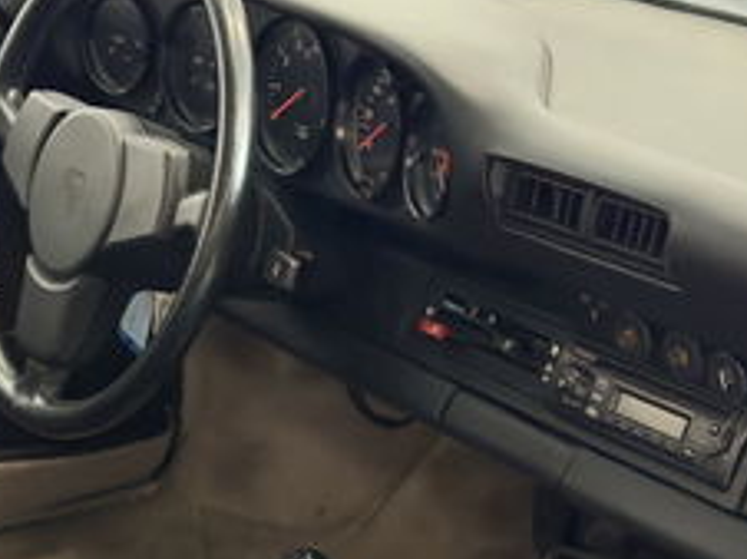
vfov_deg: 12.1
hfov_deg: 16.5
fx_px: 2565
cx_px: 162
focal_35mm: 119
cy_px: 701
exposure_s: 1/33
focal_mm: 6.76
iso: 640
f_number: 1.78
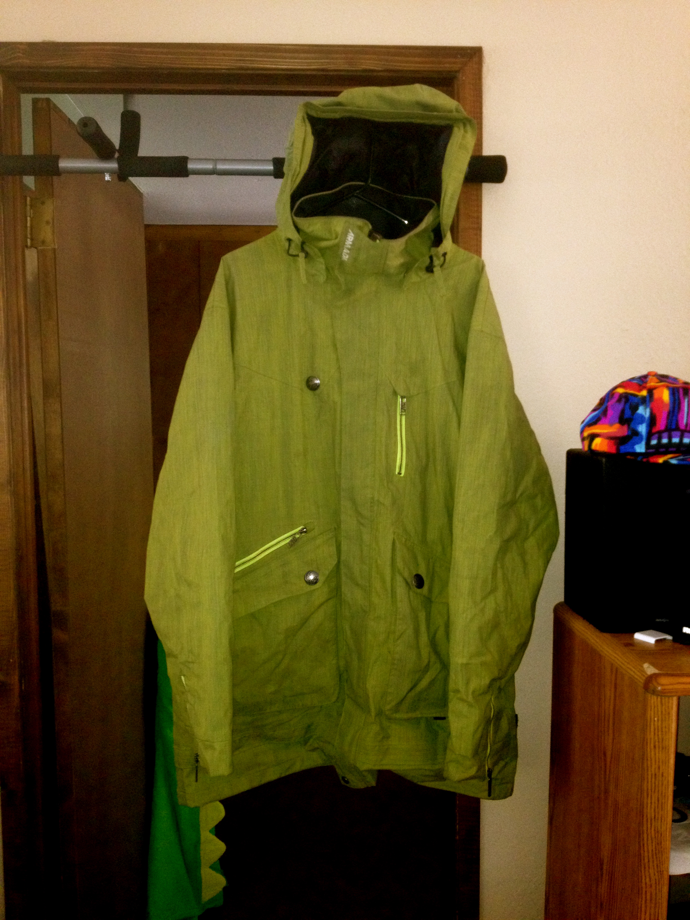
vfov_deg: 52.6
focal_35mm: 35
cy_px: 460
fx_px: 930
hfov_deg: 40.7
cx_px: 345
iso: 250
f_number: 2.4
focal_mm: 4.28
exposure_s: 1/20
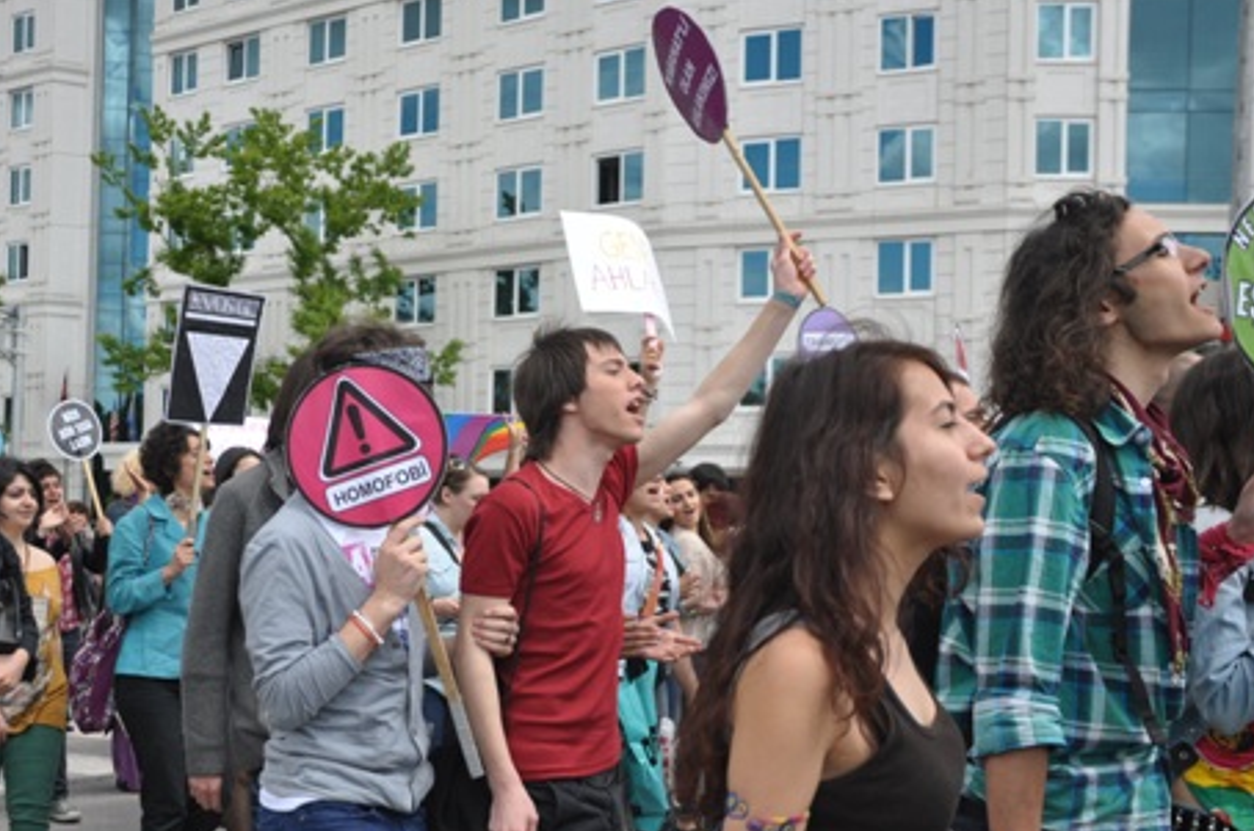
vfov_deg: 33.2
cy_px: 490
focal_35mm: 40
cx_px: 533
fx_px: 1391
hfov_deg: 48.4
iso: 500
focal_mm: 22
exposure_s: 1/2000
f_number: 3.8
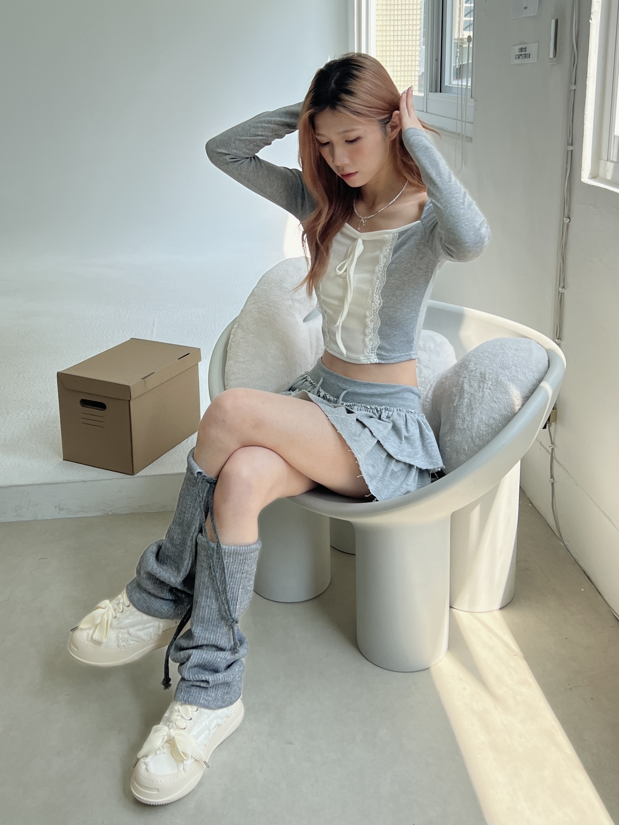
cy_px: 412
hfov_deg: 53.1
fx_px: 620
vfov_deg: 67.3
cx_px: 310
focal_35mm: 26
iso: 50
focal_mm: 5.7
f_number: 1.5
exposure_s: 1/733
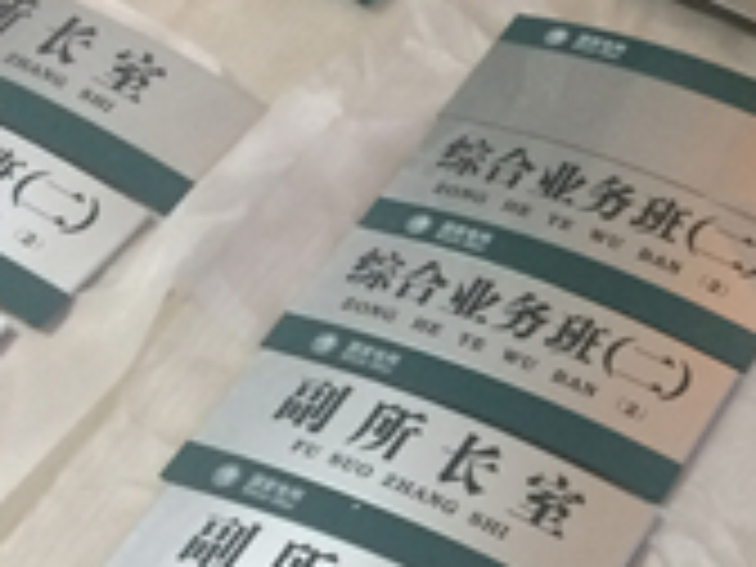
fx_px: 2075
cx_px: 986
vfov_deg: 15.3
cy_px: 567
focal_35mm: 95
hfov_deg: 19.1
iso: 125
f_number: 2.2
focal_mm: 4.15
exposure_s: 1/33
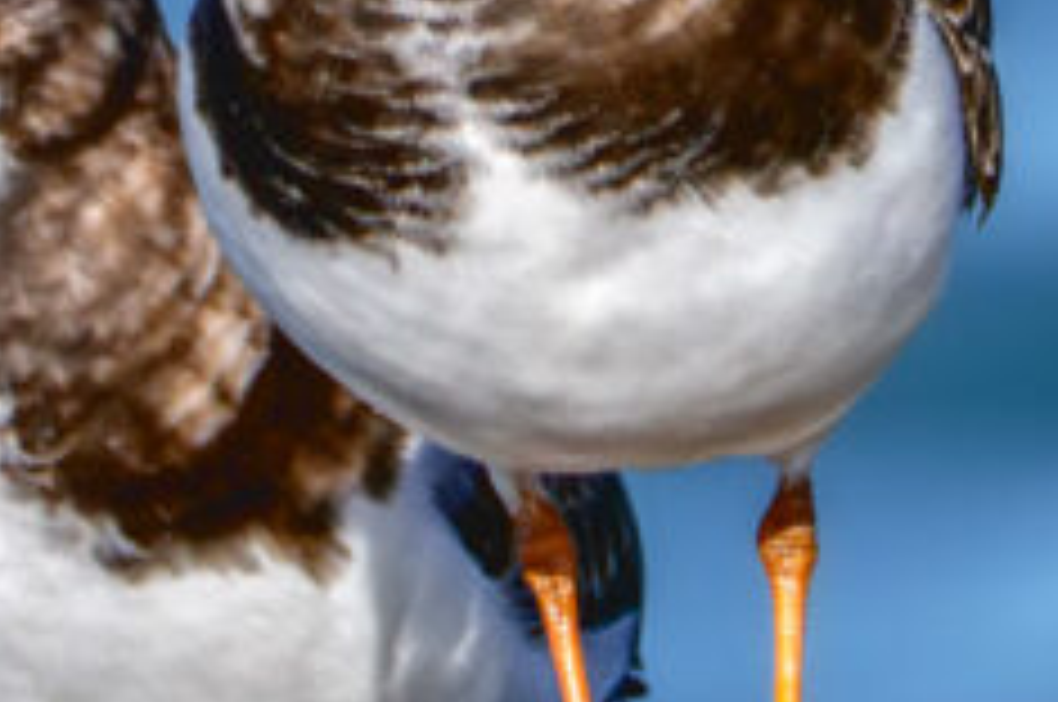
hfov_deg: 0.9
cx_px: 1396
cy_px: -61
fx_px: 67794
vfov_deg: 0.6
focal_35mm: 2310
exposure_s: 1/1000
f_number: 11
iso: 500
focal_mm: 529
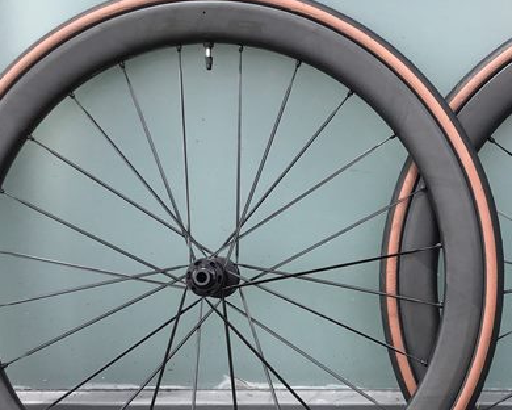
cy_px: 300
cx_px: 438
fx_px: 939
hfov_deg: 29.5
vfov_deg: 24.4
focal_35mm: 62
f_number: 2.4
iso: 25
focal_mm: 3.3
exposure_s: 1/372
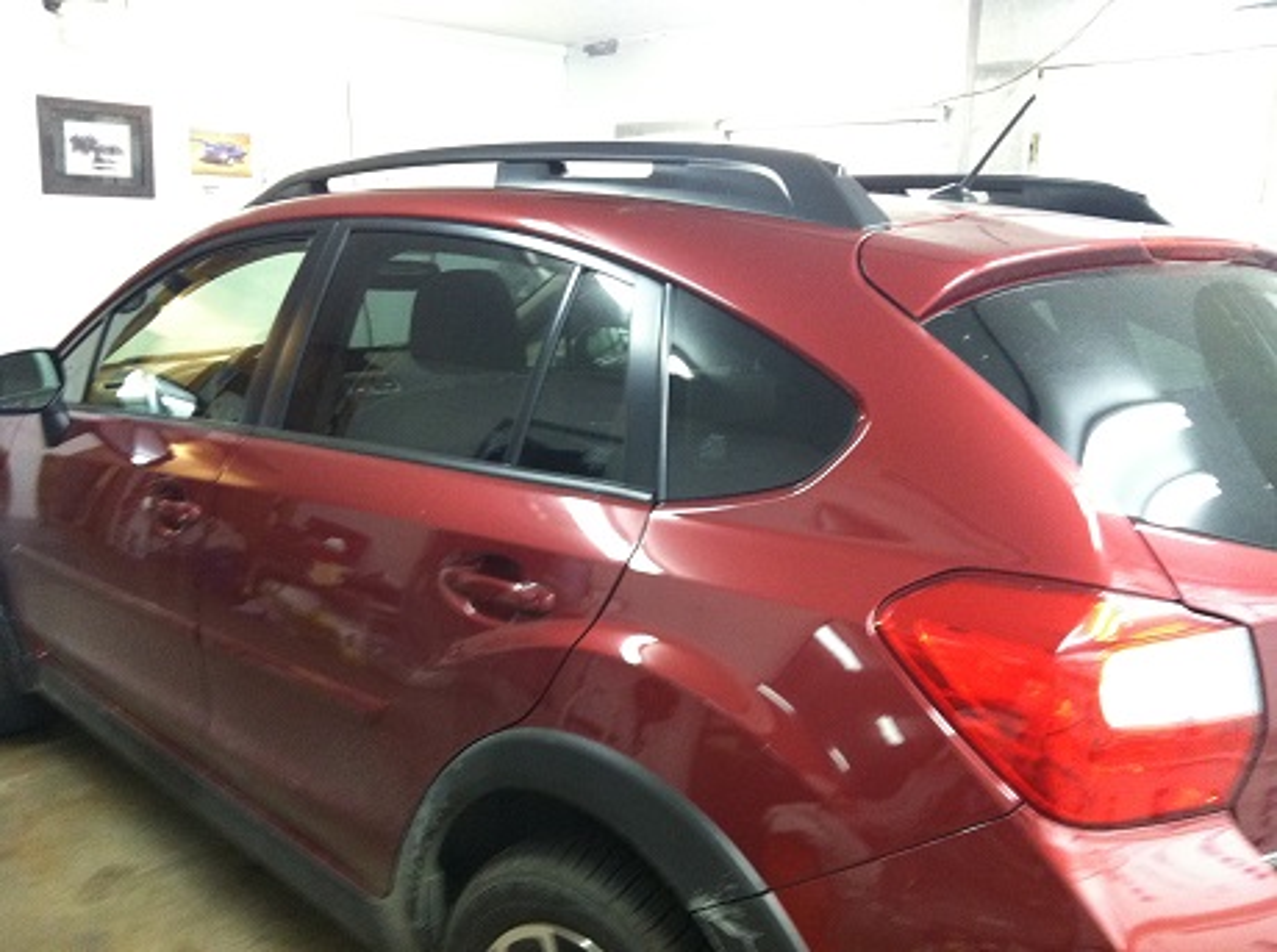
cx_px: 638
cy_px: 476
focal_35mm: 35
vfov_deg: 40.6
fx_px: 1288
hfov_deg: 52.7
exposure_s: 1/15
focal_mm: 3.85
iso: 320
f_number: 2.8
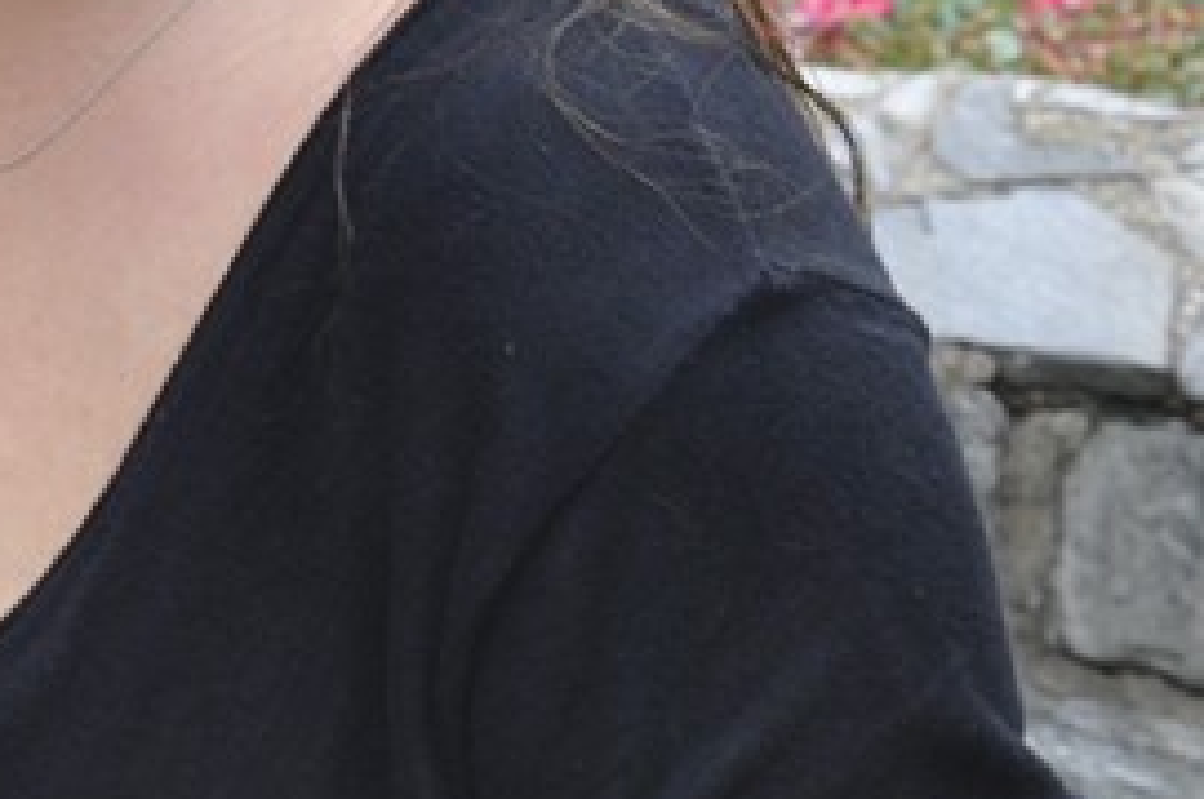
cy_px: -146
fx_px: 6475
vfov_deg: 7.0
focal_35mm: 194
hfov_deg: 10.3
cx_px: -573
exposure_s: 1/50
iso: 400
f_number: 7.1
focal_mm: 35
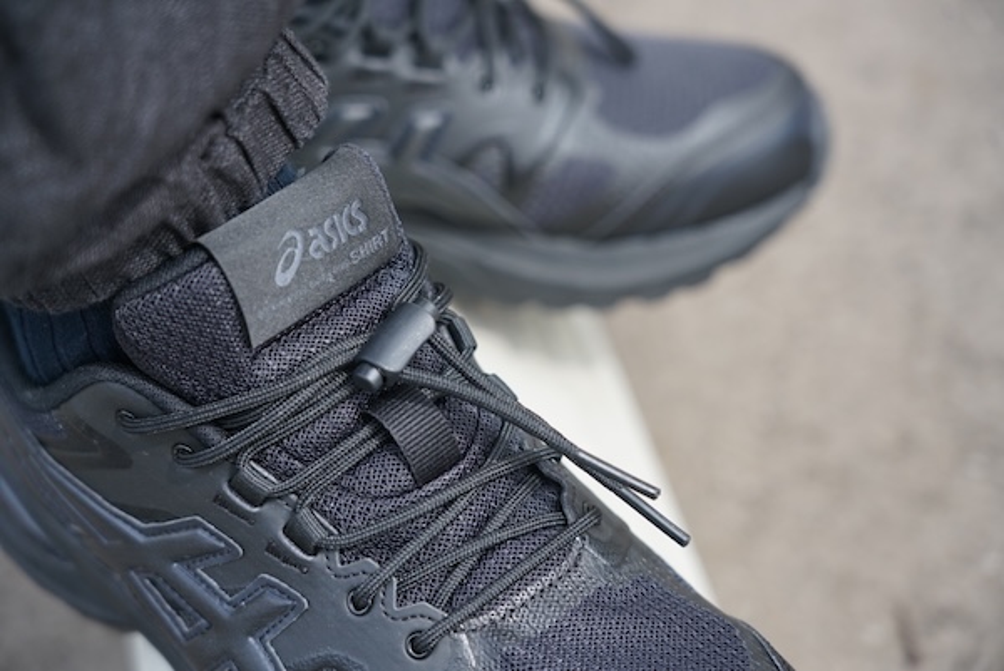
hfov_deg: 25.7
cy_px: 336
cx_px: 502
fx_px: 2205
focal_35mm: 79
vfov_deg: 17.3
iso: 100
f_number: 4.5
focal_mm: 79
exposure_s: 1/200
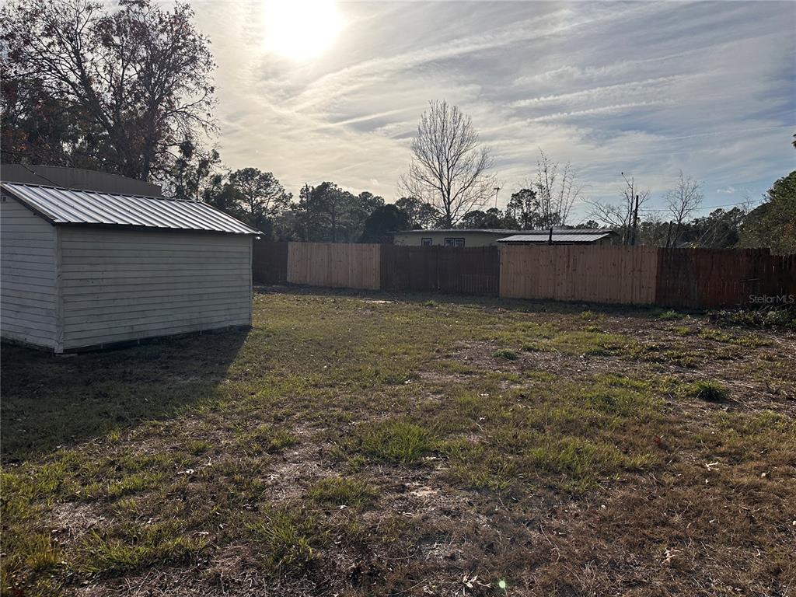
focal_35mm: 24
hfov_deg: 71.6
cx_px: 398
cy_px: 298
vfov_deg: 56.8
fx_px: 552
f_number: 1.78
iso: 80
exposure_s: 1/10753
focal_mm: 6.86
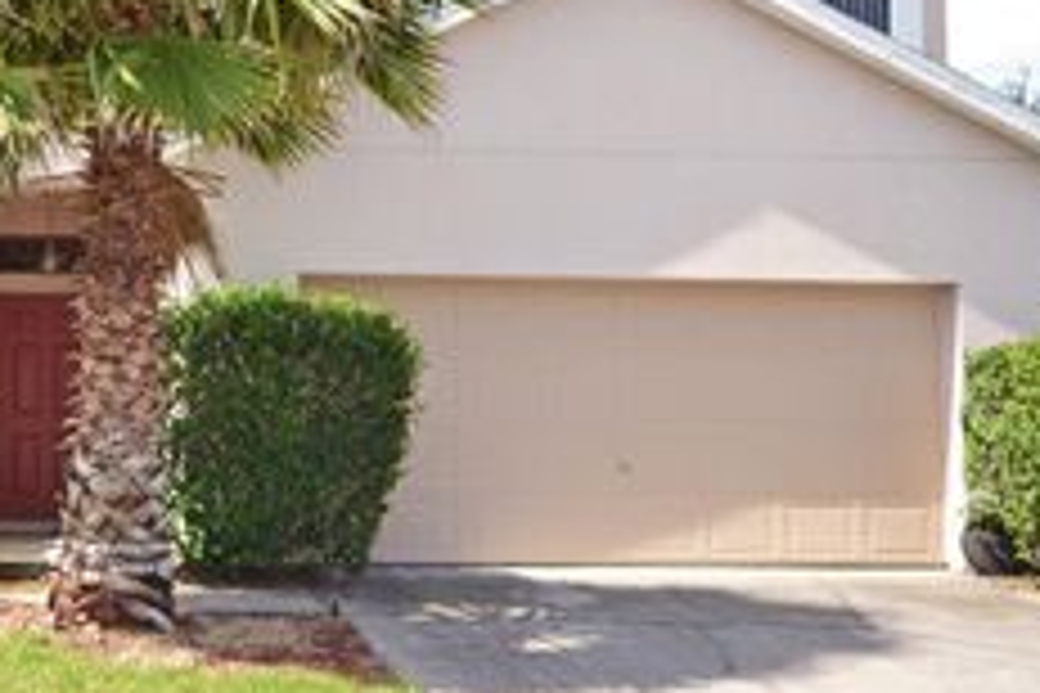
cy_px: 160
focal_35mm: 65
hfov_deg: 30.1
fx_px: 1878
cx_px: 180
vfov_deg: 20.7
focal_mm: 20
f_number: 5.6
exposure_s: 1/200
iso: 100
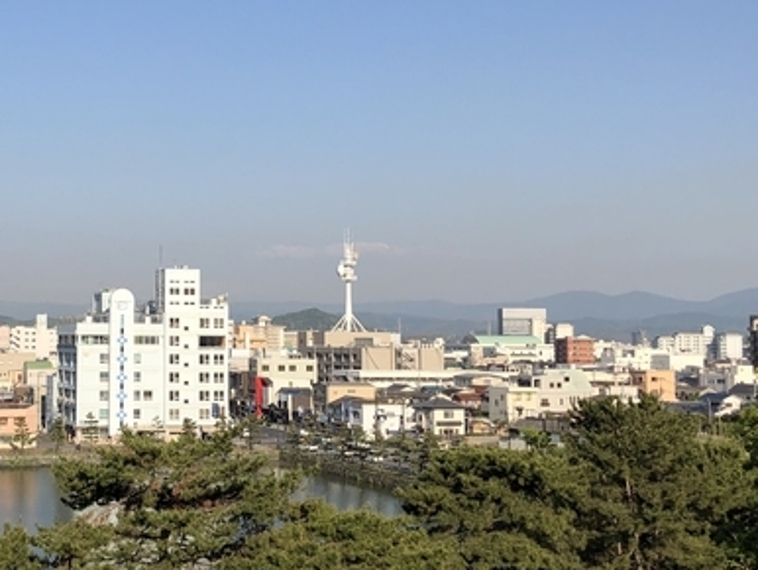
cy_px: 261
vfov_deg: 25.2
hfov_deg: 31.9
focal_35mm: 58
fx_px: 1271
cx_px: 108
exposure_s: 1/2288
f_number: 1.8
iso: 20
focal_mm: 3.99
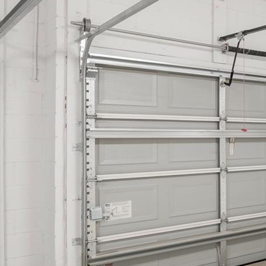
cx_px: 380
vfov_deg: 35.0
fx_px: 421
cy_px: 126
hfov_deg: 26.9
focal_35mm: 48
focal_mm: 11
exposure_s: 1/25
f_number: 9
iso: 250
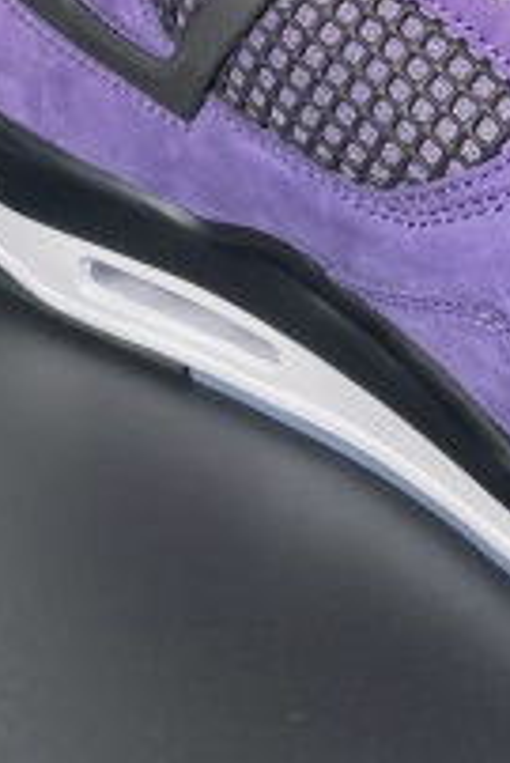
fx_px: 2355
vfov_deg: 18.4
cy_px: 298
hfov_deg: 12.3
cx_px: 38
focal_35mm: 111
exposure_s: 1/1984
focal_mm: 6.98
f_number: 2
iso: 400
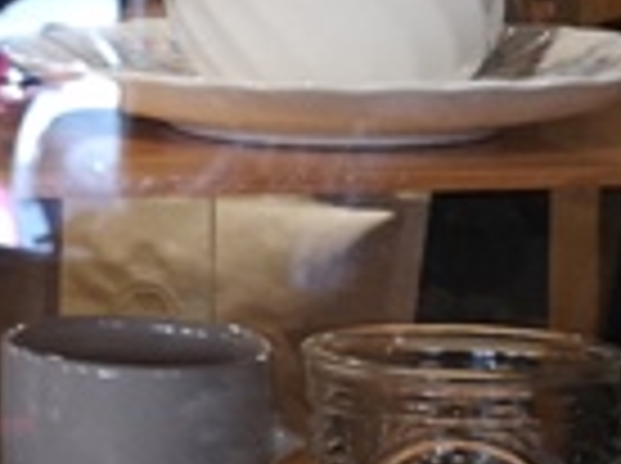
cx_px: -612
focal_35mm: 157
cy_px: -90
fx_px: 2812
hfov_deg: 11.4
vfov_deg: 9.3
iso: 160
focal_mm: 3.95
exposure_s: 1/60
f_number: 1.8
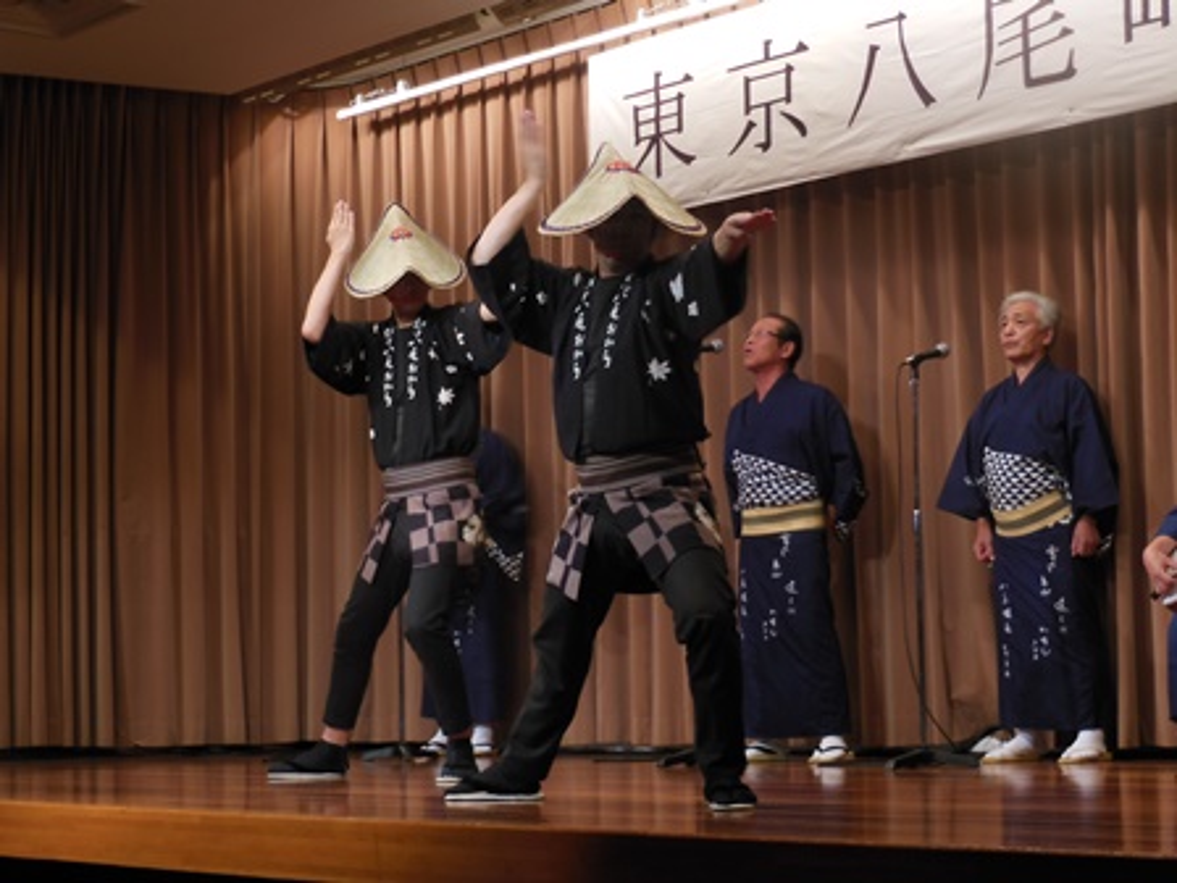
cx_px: 588
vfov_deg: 18.4
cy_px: 442
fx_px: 2720
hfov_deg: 24.4
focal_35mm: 80
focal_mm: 14.3
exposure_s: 1/30
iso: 400
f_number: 5.4
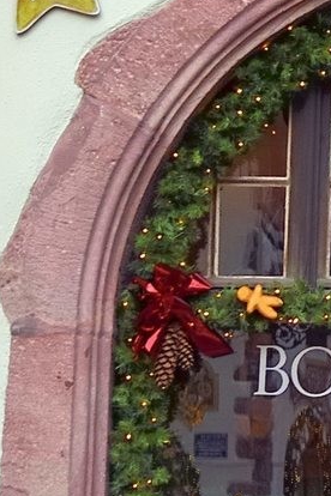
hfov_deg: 5.7
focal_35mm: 232
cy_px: -285
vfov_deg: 8.6
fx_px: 3199
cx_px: 784
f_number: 5.6
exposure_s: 1/1000
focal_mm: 40
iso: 800
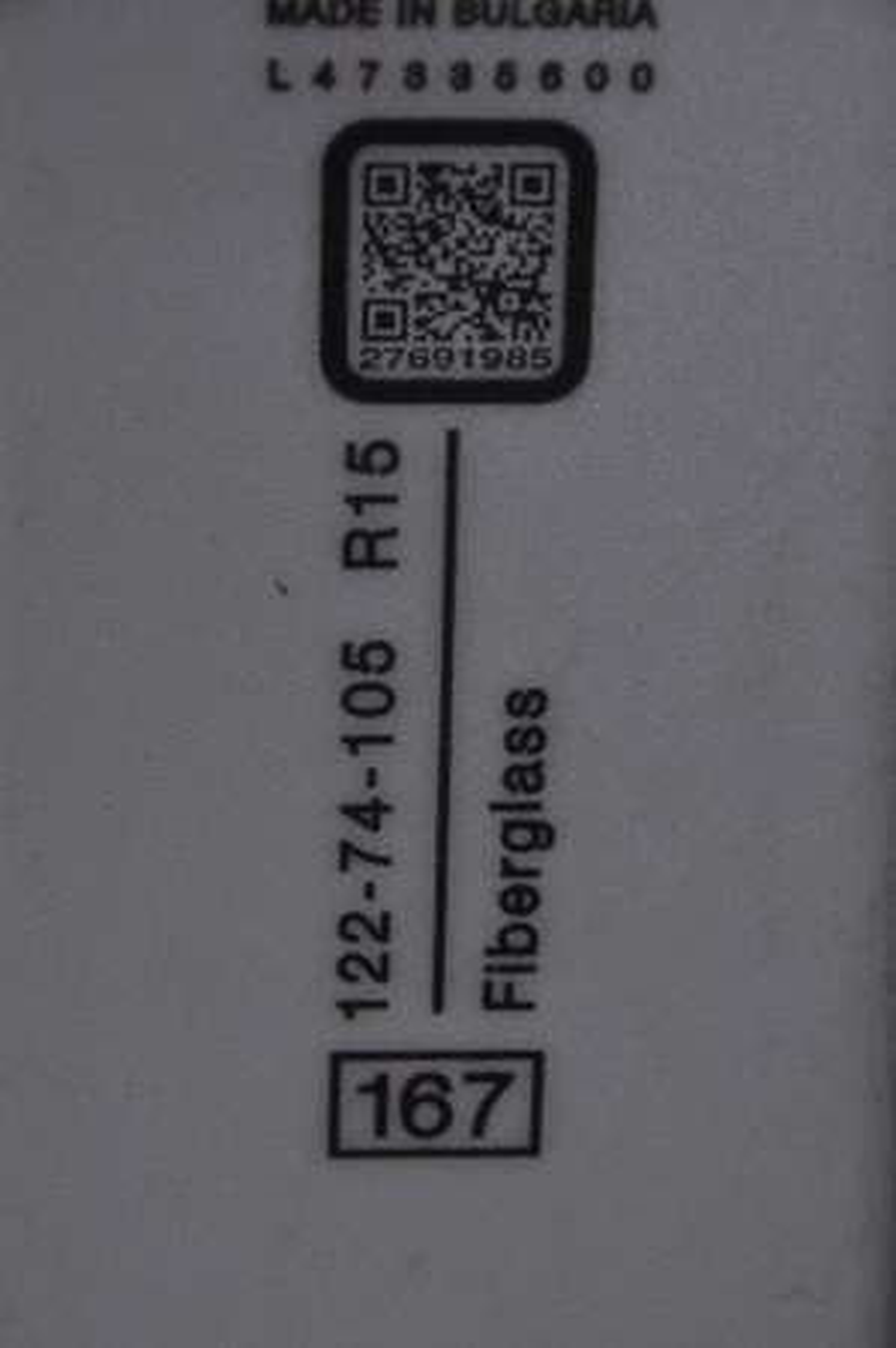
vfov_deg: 13.1
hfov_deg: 8.7
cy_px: 674
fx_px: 5893
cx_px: 448
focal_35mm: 158
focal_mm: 105
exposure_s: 1/125
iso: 3200
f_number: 9.5
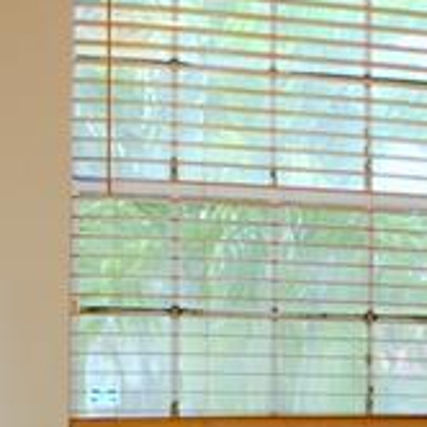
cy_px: 435
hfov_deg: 20.9
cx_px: 221
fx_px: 1158
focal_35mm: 83
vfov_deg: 20.2
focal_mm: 18
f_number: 3.5
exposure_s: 1/60
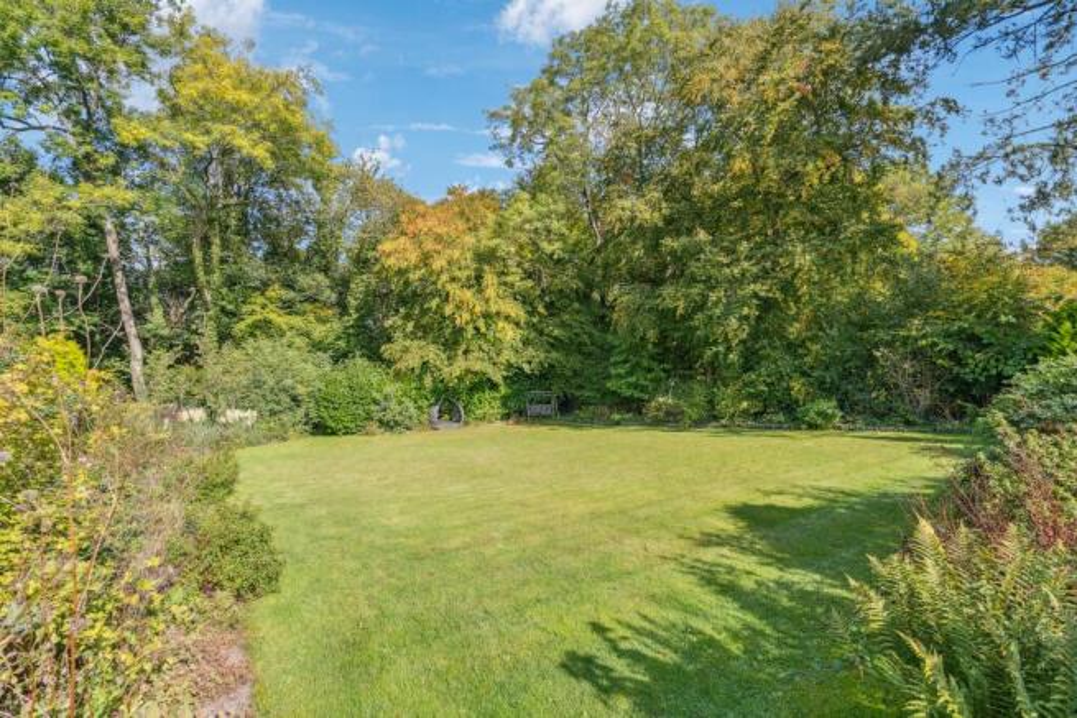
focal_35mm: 16
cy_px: 359
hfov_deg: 96.7
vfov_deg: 73.8
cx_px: 538
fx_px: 479
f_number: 7.1
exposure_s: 1/200
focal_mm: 16
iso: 320
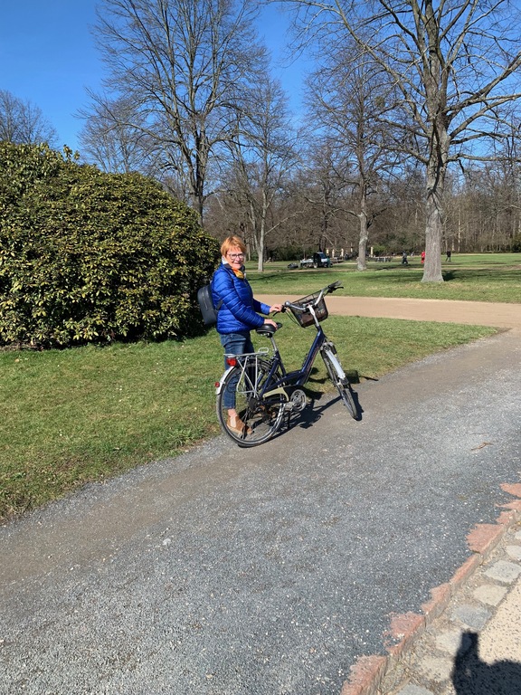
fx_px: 522
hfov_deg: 53.1
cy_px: 348
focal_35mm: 26
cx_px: 260
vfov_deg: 67.3
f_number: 1.8
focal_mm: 4.25
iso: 25
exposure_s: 1/1490
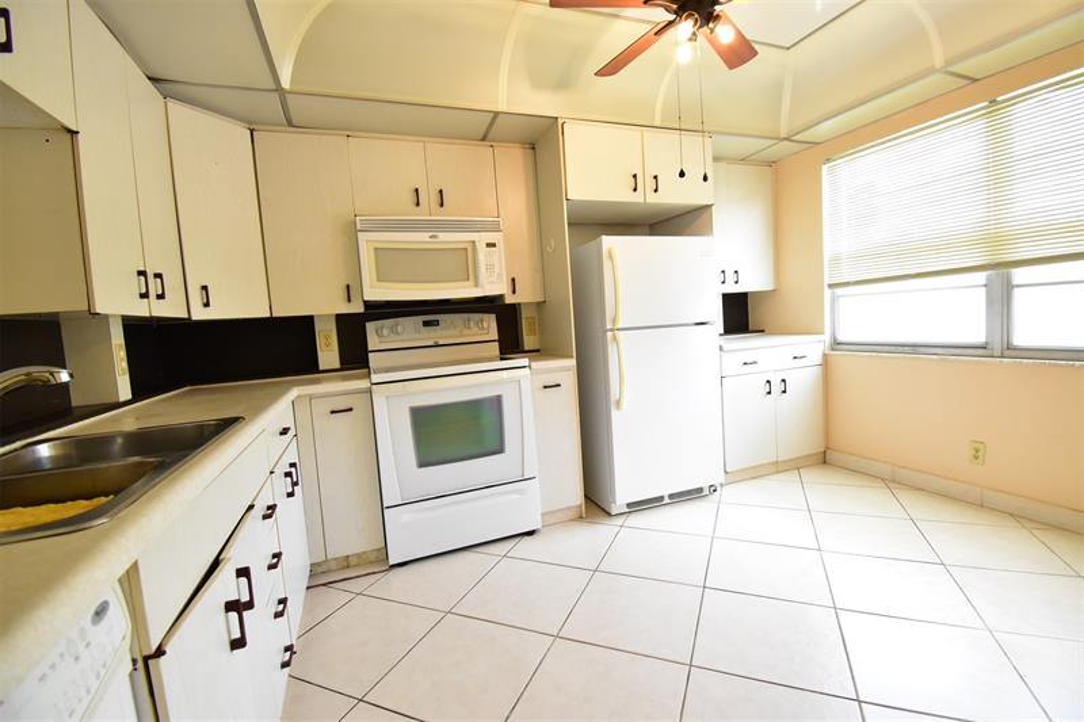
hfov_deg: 100.4
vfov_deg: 77.3
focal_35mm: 15
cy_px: 361
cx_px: 542
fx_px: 452
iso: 2500
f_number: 5.6
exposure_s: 1/80
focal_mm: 10
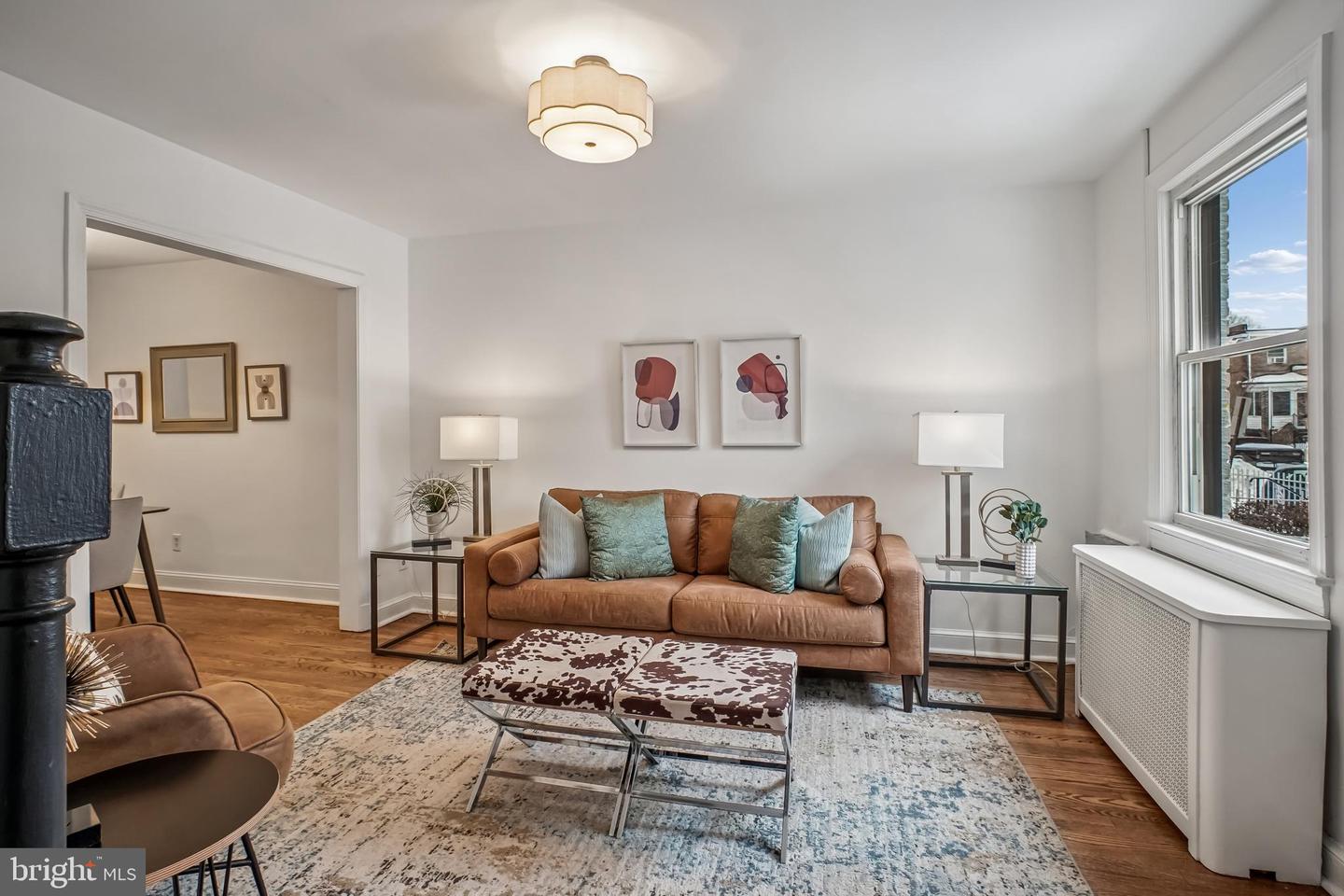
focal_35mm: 16
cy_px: 448
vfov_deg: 72.1
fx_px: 616
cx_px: 672
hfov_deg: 95.0
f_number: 8
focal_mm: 11
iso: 500
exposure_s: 1/30
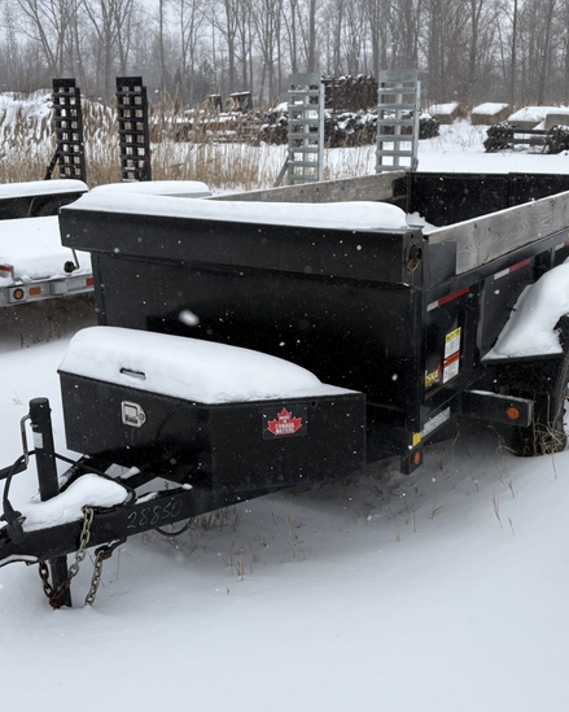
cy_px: 355
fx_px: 779
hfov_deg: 40.0
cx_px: 337
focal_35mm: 37
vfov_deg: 49.1
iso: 50
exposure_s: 1/2451
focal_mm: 5.96
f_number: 1.6
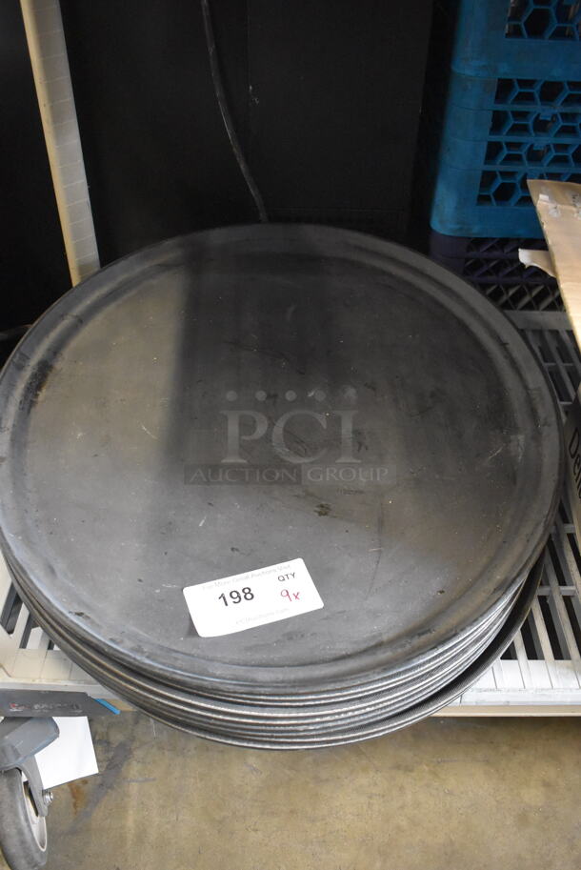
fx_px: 725
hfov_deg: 43.7
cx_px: 290
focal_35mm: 30
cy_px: 435
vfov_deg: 61.9
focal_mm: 20
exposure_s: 1/125
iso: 5000
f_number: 3.8
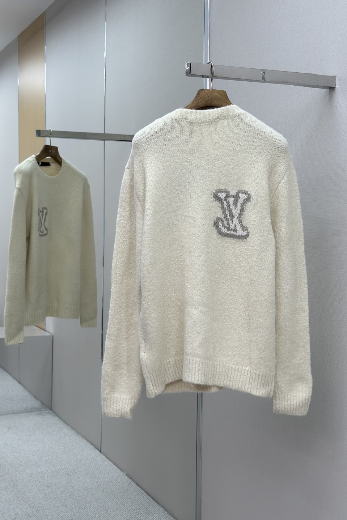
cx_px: 191
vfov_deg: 39.6
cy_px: 260
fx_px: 723
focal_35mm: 50
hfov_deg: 27.0
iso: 80
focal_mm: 6.86
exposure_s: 1/469
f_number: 1.78
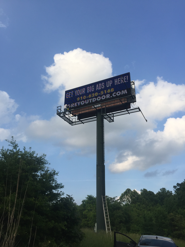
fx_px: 207
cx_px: 92
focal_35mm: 29
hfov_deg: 48.2
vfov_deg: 61.7
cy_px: 124
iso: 32
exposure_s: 1/1799
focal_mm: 4.15
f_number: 2.2
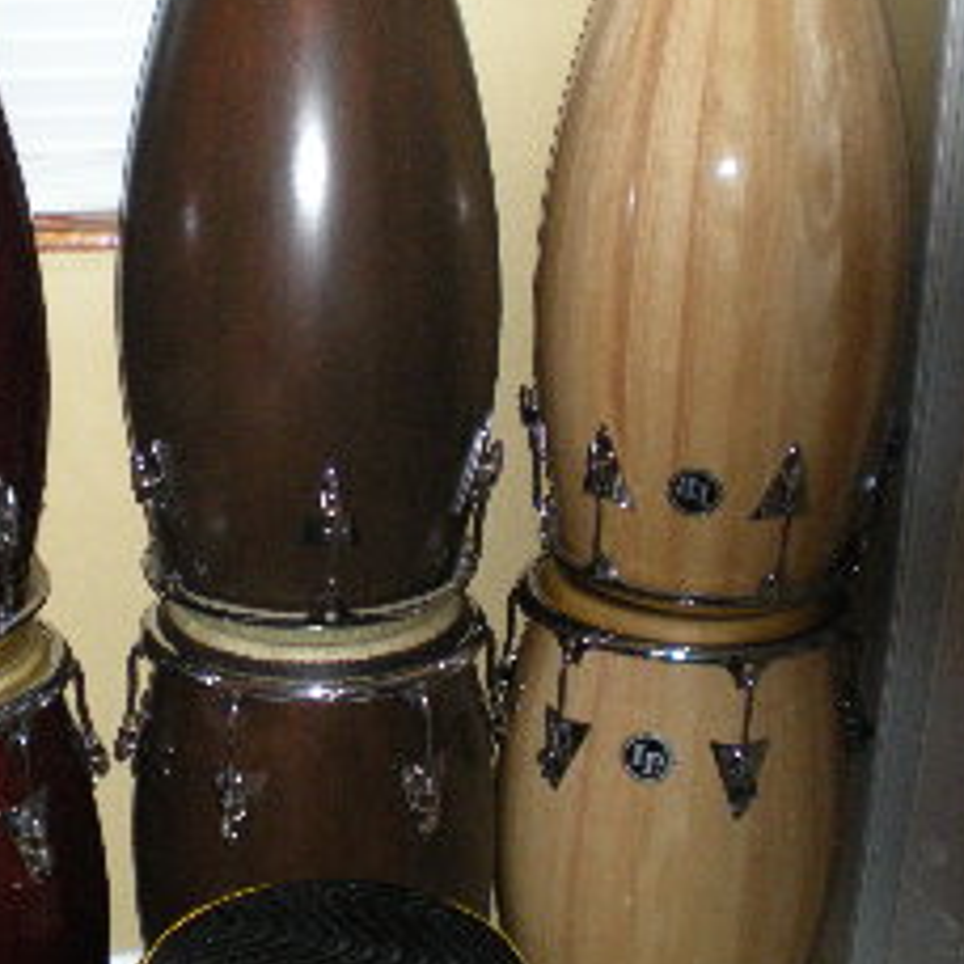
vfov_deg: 29.1
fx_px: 1859
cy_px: 465
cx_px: 321
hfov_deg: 28.9
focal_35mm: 59
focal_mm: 6.3
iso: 277
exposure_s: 1/60
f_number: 3.1
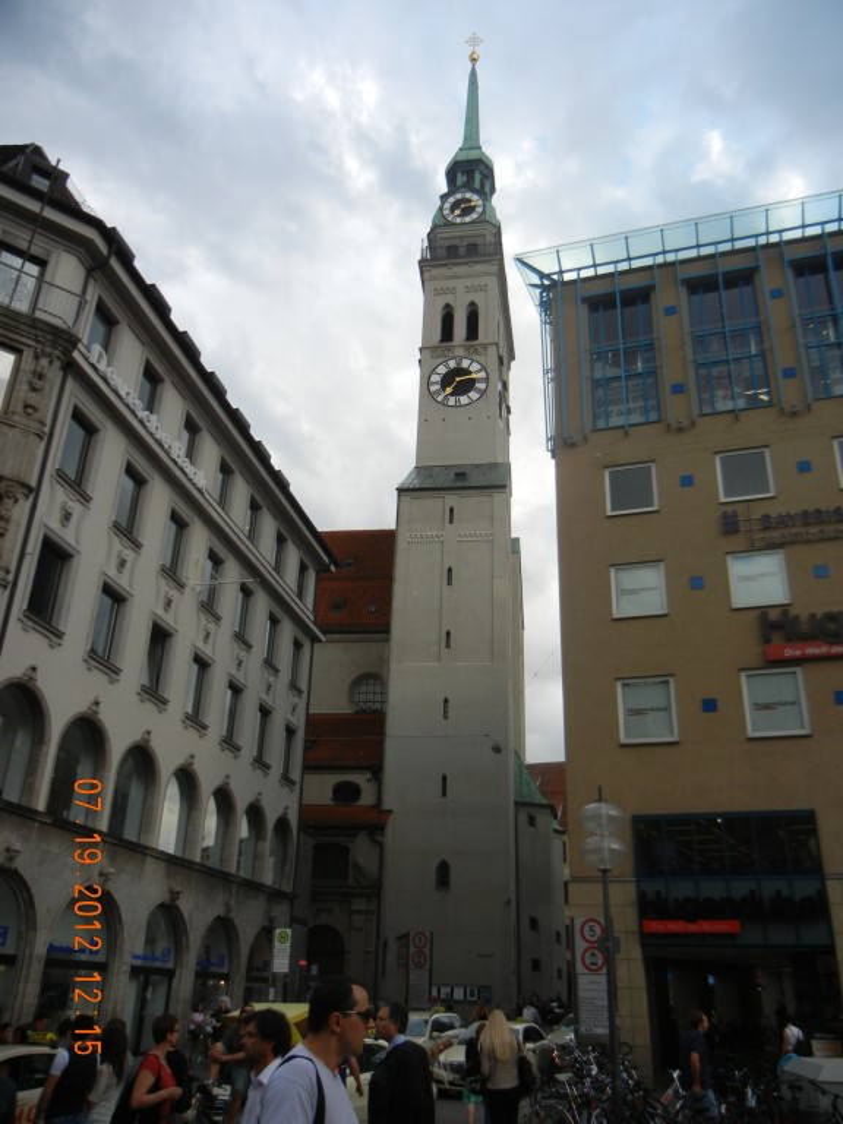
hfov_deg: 46.8
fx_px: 974
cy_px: 562
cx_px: 422
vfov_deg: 60.0
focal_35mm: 30
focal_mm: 5.4
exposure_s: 1/391
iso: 160
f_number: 3.5
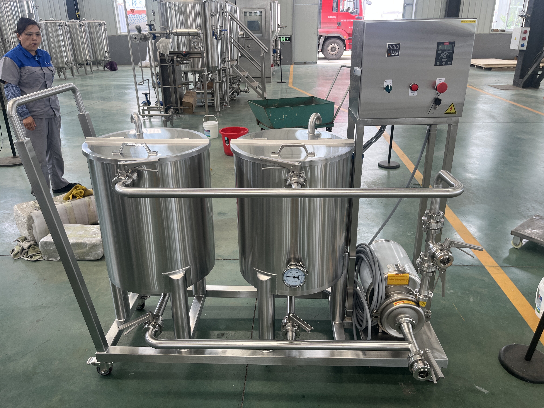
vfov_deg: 53.1
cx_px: 272
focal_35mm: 26
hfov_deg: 67.3
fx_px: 409
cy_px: 204
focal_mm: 5.1
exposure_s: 1/122
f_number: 1.6
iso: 64
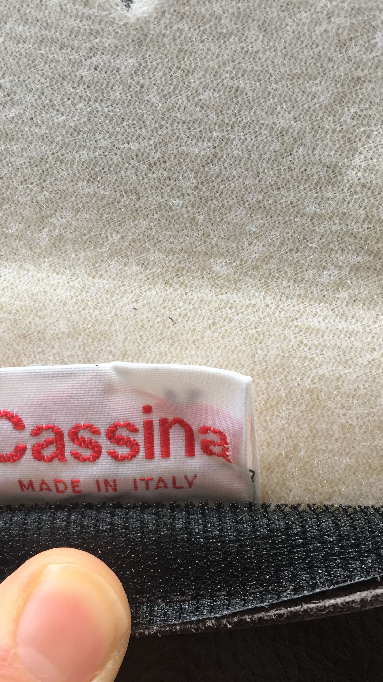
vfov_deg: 61.0
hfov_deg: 36.6
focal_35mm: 32
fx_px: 578
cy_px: 339
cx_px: 165
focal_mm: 4.15
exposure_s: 1/33
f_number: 2.2
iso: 40
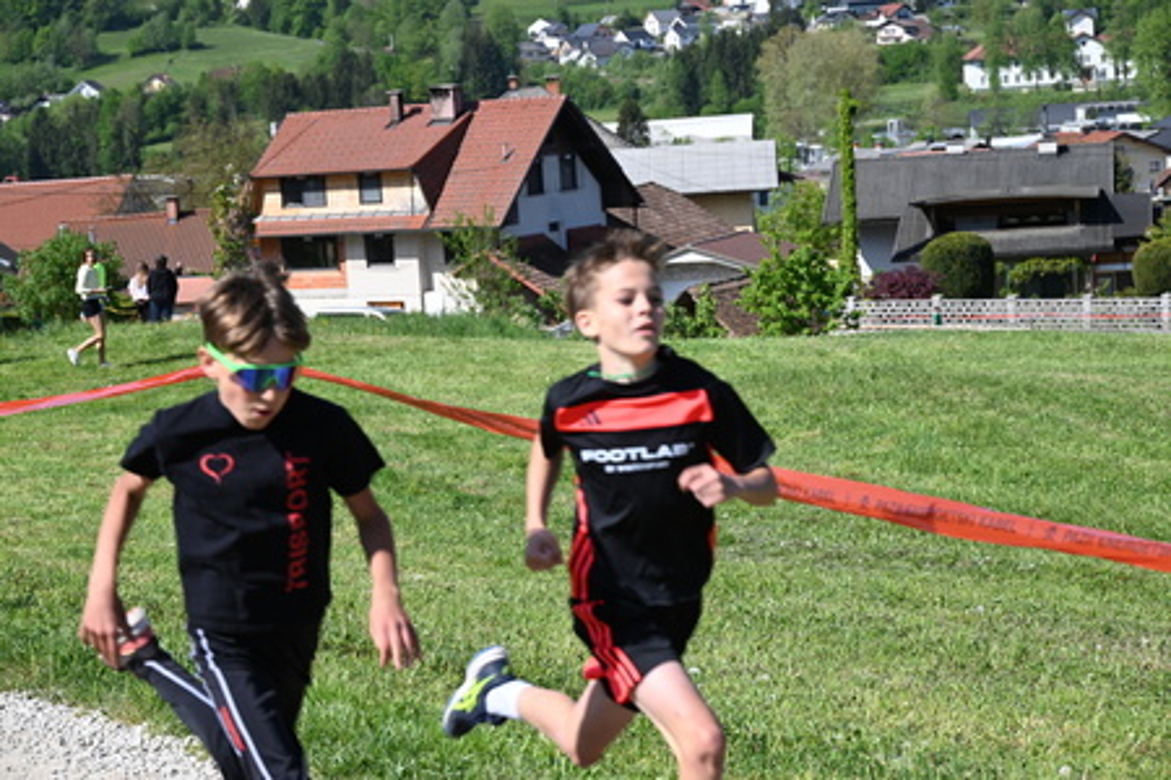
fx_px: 2667
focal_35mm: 82
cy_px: 390
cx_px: 586
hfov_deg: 24.8
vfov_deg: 16.7
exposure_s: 1/320
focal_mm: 82
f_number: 6.3
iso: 100
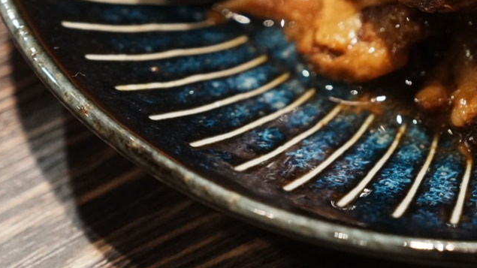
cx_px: 543
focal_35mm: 152
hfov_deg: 13.8
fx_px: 1922
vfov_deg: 7.9
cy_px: -101
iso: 4000
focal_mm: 57
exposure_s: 1/125
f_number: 6.3
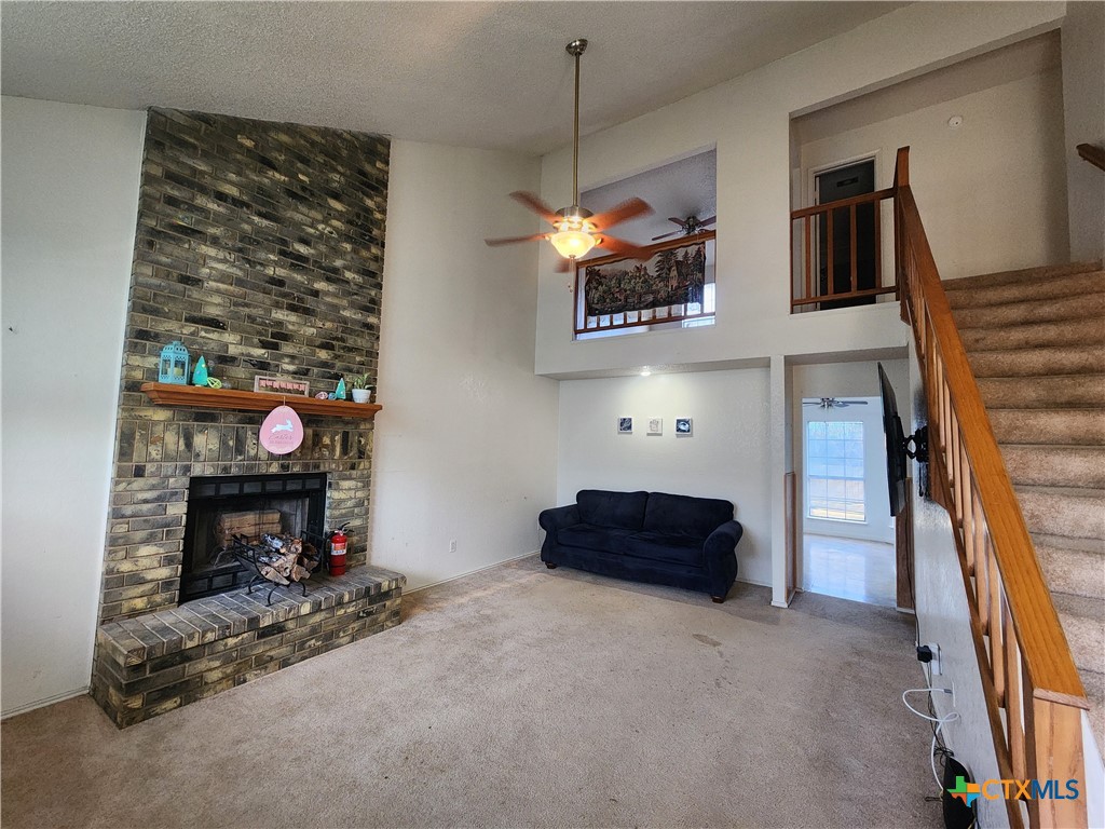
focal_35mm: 13
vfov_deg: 89.9
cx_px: 552
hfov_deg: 106.2
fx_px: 415
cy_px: 414
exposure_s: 1/60
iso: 320
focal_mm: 2.2
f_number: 2.2
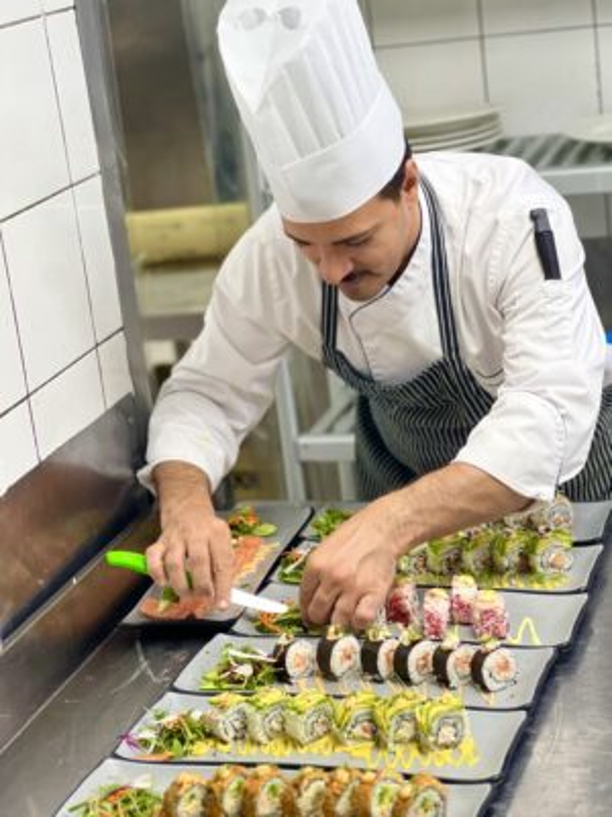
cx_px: 306
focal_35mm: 77
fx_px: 1815
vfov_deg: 25.3
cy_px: 408
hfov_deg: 19.1
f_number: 2.8
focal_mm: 9
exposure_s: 1/40
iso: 160
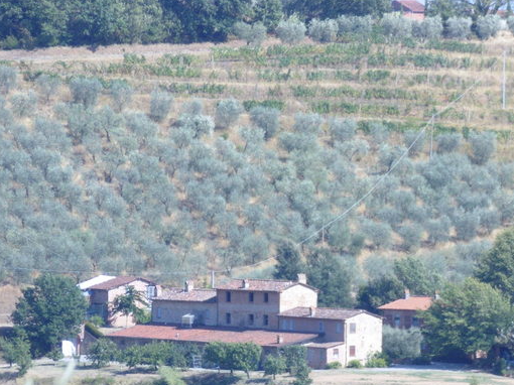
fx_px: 7525
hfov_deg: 3.9
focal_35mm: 507
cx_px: 319
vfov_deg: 2.9
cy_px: 241
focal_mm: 59.5
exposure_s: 1/400
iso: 100
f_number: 5.8
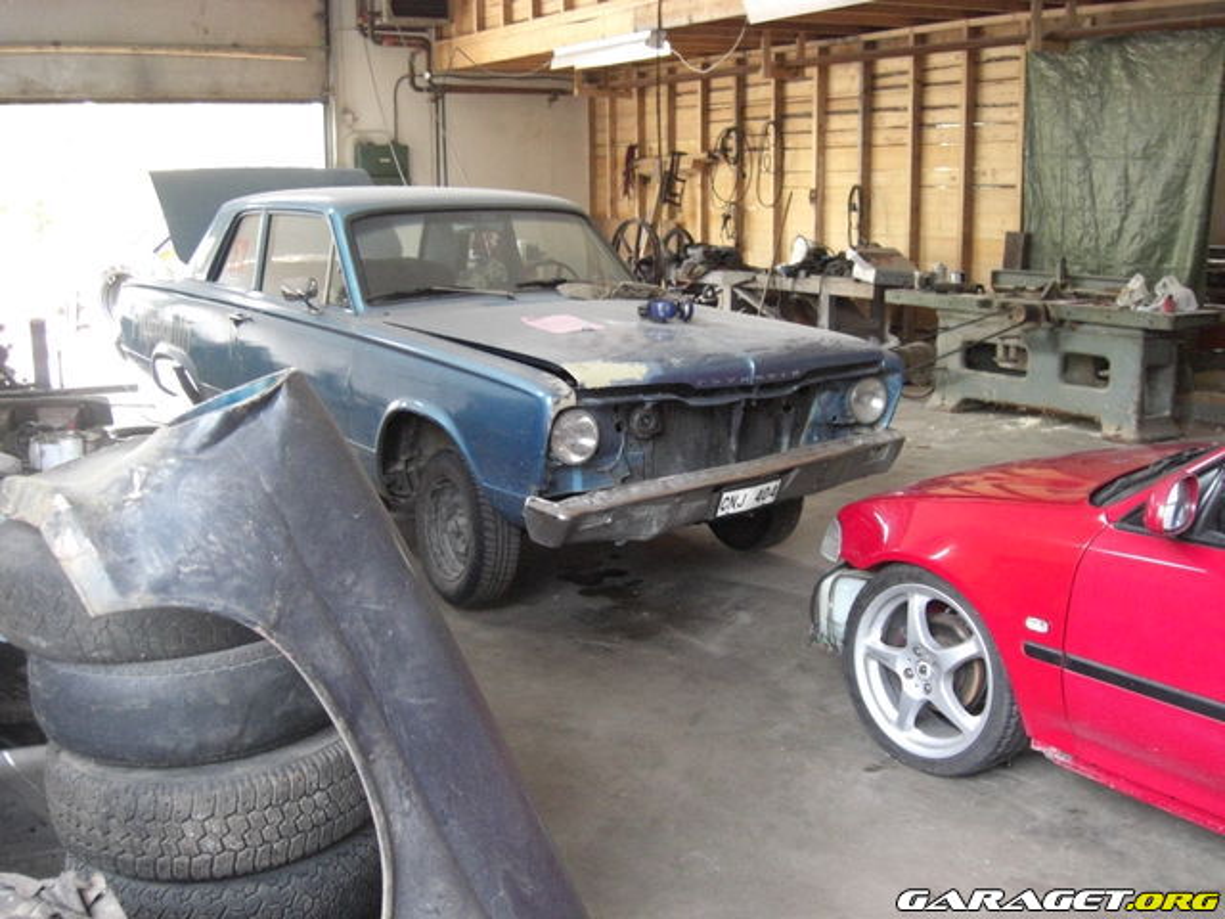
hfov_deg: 49.0
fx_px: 1345
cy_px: 460
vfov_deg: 37.7
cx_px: 612
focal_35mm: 38
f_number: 2.8
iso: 800
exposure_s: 1/50
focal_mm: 7.9
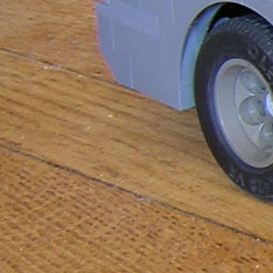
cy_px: 151
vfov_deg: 10.3
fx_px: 1517
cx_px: 688
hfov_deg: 9.1
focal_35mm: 170
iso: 134
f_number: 2.6
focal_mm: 4.7
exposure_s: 1/3.3
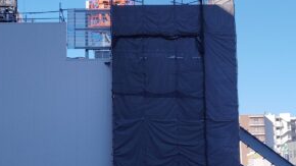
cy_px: 24
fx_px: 848
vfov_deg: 11.2
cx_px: 102
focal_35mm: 108
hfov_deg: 19.8
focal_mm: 4.22
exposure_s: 1/649
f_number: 1.8
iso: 50
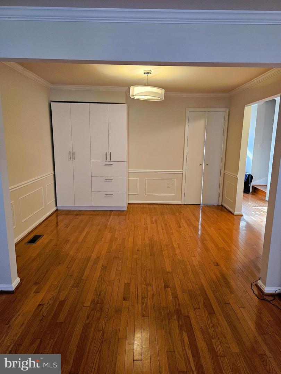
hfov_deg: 58.9
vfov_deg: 73.9
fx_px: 249
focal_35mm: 23
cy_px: 187
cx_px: 140
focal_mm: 6.3
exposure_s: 1/120
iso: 500
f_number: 1.7
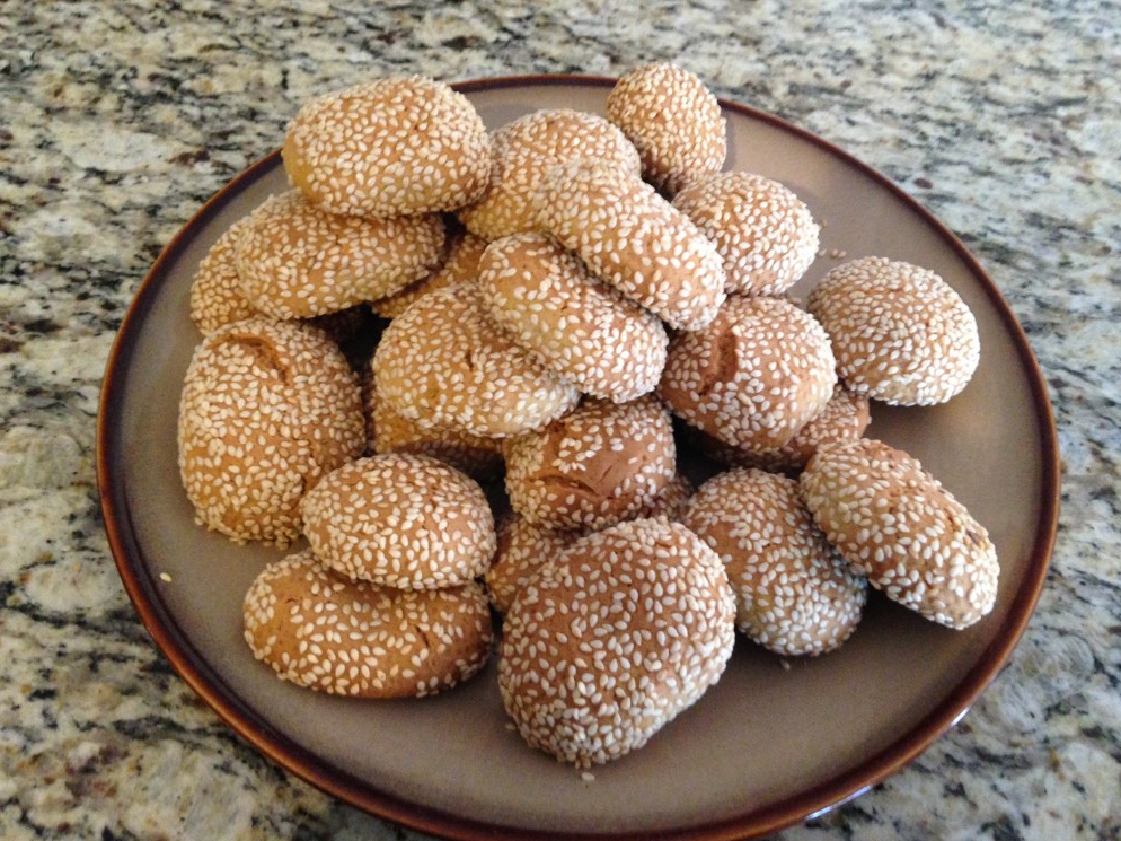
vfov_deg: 41.8
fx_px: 1101
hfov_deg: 54.0
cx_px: 573
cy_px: 424
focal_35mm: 34
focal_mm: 4.12
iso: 400
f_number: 2.4
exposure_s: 1/17
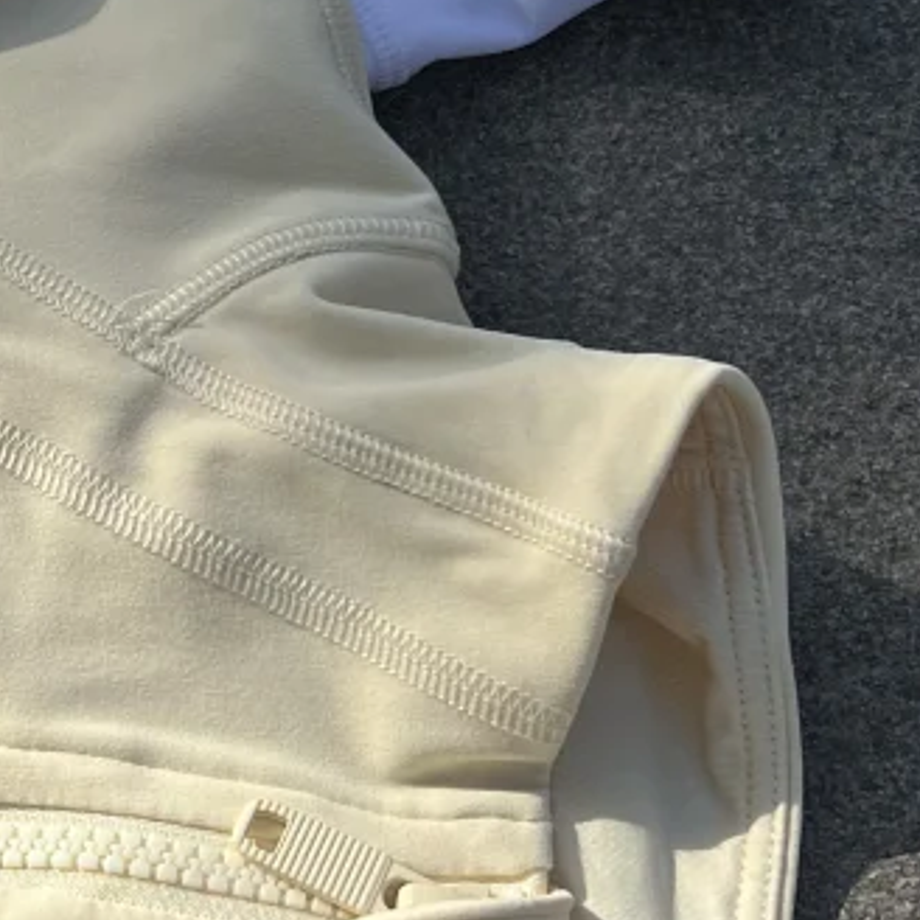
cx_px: 42
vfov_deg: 17.0
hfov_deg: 16.9
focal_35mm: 101
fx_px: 3037
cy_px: 93
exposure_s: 1/5319
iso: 50
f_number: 1.5
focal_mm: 5.7
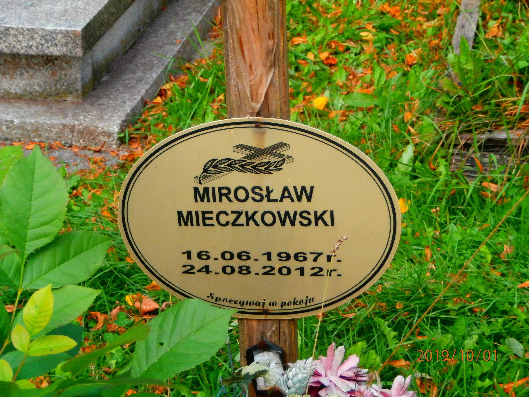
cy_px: 198
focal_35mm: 110
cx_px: 264
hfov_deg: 17.9
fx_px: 1681
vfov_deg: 13.5
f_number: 5.4
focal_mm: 19.54
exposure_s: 1/125
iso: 160
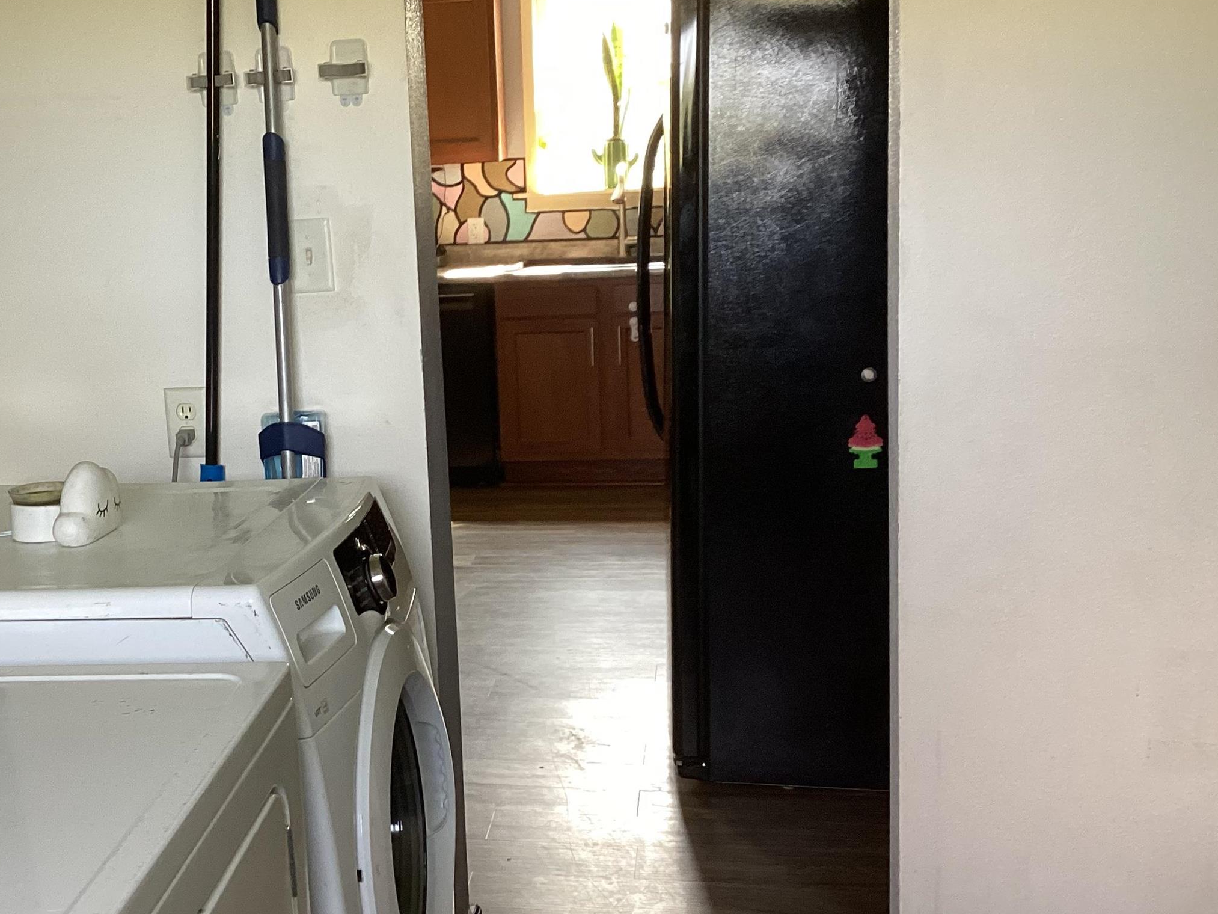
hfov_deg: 39.8
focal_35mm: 47
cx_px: 376
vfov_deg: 30.9
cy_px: 444
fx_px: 1654
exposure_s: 1/50
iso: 125
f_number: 2.4
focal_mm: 3.3
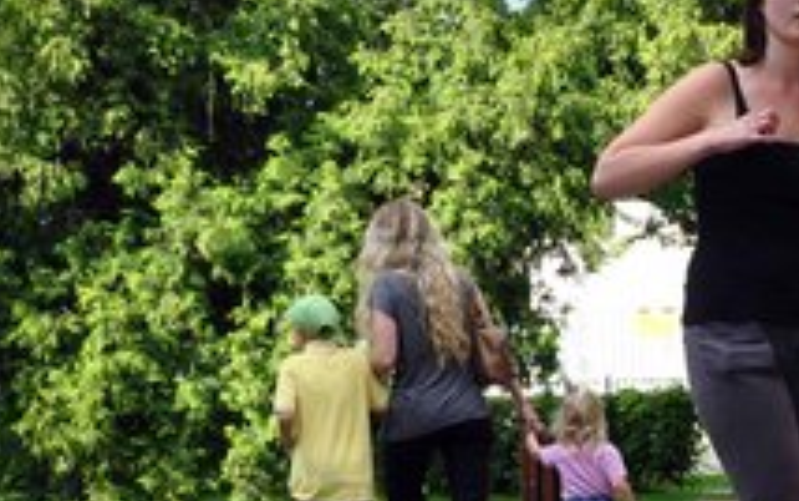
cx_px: 967
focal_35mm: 102
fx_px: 2222
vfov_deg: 12.3
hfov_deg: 19.2
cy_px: 733
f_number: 9
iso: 200
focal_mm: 22
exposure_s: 1/160
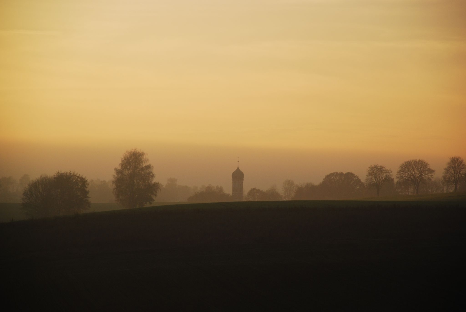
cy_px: 156
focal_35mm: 168
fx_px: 2177
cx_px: 233
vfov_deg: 8.2
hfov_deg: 12.2
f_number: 5.6
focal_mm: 112
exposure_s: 1/400
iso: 200
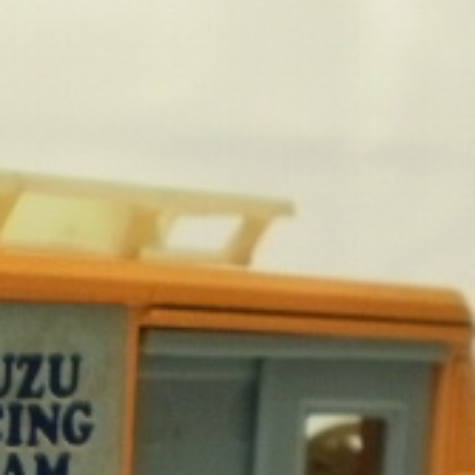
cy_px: 623
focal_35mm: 149
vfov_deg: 11.4
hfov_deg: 11.5
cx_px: -60
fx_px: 2313
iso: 125
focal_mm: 7.7
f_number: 4
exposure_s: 1/8
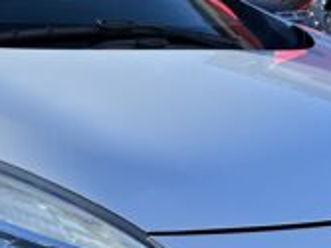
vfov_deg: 12.6
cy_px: 278
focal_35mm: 115
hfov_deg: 17.0
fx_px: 1099
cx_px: 59
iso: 80
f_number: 1.78
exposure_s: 1/2882
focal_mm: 6.86
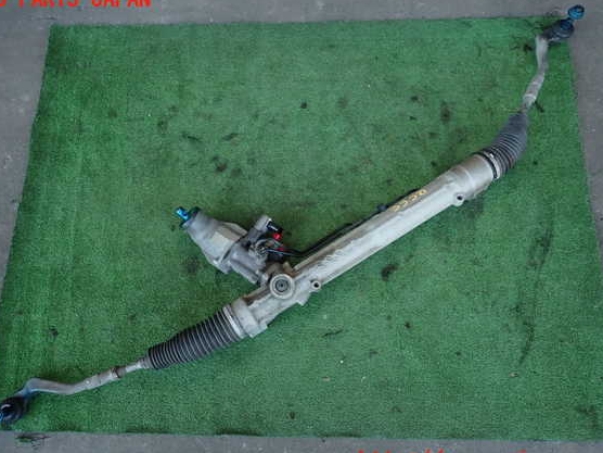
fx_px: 470
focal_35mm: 27
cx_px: 279
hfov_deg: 65.2
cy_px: 230
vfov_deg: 51.4
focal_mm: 4.5
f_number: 2
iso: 100
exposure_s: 1/100
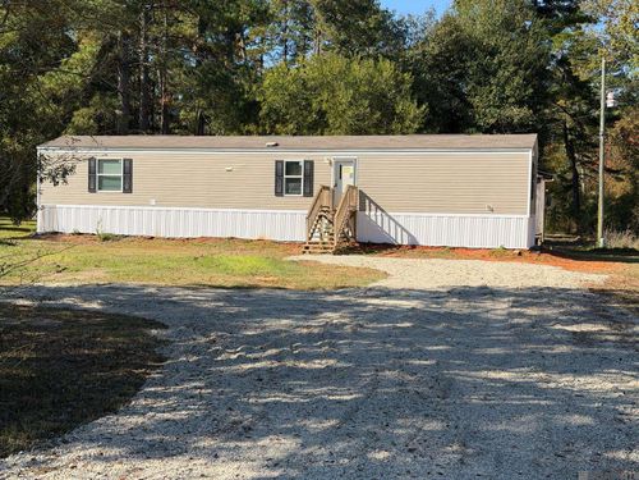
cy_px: 240
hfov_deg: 39.7
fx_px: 886
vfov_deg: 30.3
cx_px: 320
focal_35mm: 48
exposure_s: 1/4098
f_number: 1.78
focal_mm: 6.76
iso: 64
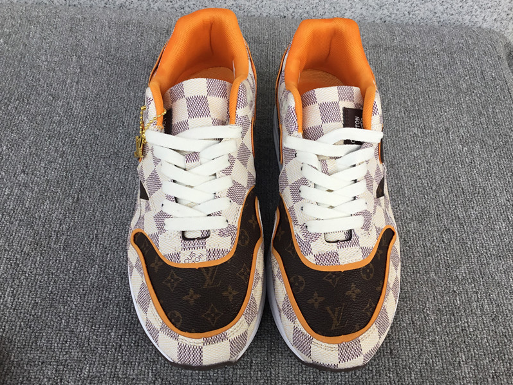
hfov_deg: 52.6
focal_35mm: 35
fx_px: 519
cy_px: 186
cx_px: 263
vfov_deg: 40.7
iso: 25
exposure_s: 1/332
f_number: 2.4
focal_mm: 3.3
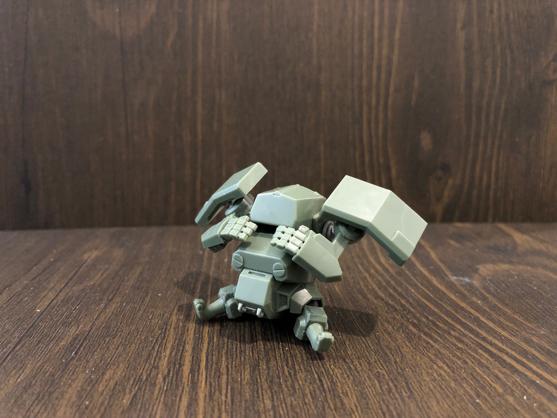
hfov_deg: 63.4
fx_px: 451
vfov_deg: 49.7
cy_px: 209
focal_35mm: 28
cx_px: 278
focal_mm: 3.99
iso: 125
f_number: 1.8
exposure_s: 1/4
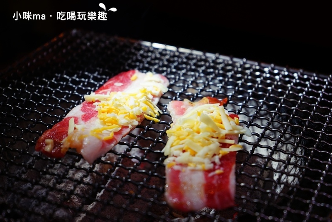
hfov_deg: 28.8
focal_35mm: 70
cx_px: 166
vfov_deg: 19.4
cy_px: 111
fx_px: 645
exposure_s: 1/80
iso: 320
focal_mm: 70
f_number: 5.6
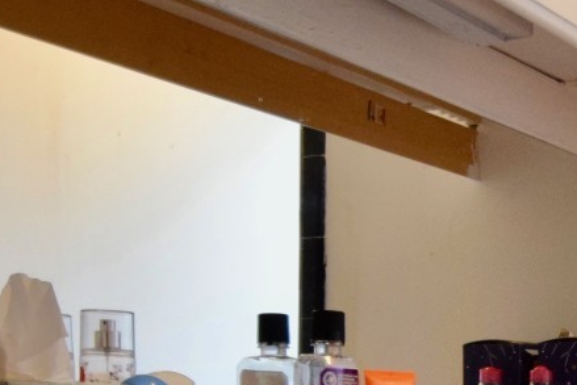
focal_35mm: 70
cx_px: 614
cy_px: 475
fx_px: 1122
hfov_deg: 26.8
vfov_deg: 18.4
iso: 900
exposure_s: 1/60
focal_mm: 10
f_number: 3.5
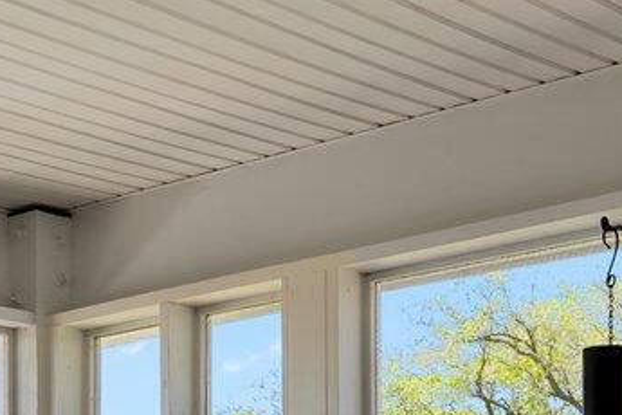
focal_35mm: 95
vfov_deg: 13.4
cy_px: 650
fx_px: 1641
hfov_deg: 21.2
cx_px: 499
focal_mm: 16
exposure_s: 1/160
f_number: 4
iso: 100
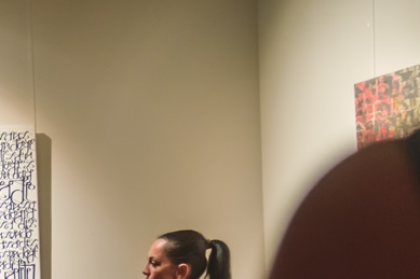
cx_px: -59
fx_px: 1259
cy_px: 391
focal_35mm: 108
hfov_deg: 18.1
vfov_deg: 12.2
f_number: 1.4
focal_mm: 23
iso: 1600
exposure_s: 1/125
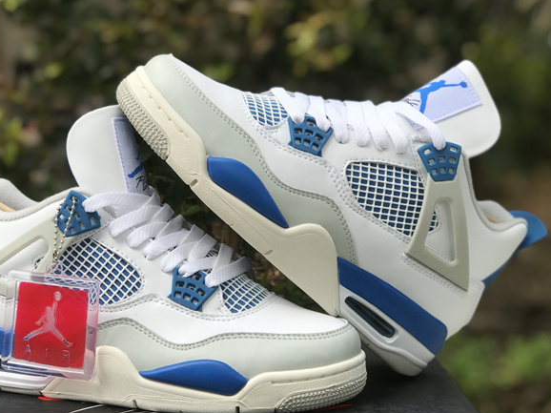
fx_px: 1161
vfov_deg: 20.1
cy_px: 217
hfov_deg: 26.6
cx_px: 208
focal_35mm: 73
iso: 20
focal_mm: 6.6
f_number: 2.8
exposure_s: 1/709
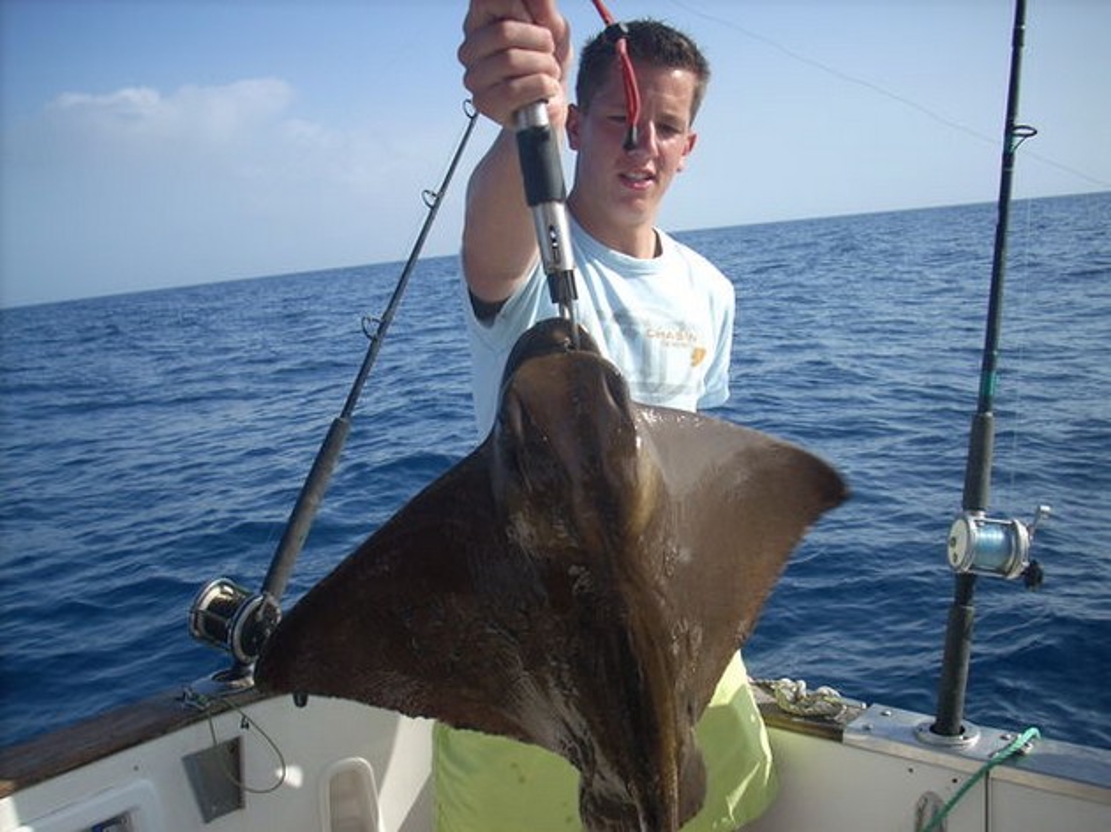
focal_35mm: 37
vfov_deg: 38.6
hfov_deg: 50.2
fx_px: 1187
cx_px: 556
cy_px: 416
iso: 64
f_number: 5.6
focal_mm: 6.2
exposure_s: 1/220
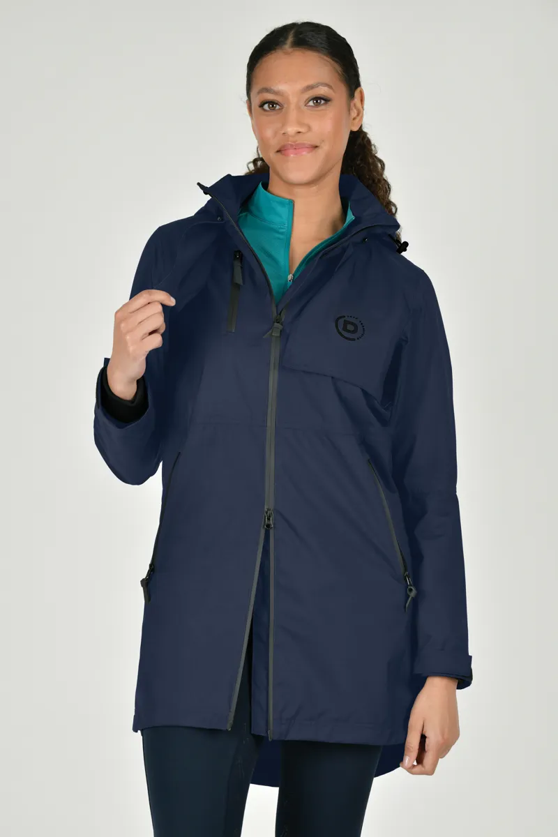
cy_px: 418
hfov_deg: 10.5
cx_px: 279
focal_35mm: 130
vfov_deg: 15.8
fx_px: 3022
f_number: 5.6
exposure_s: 1/160
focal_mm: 130
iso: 125
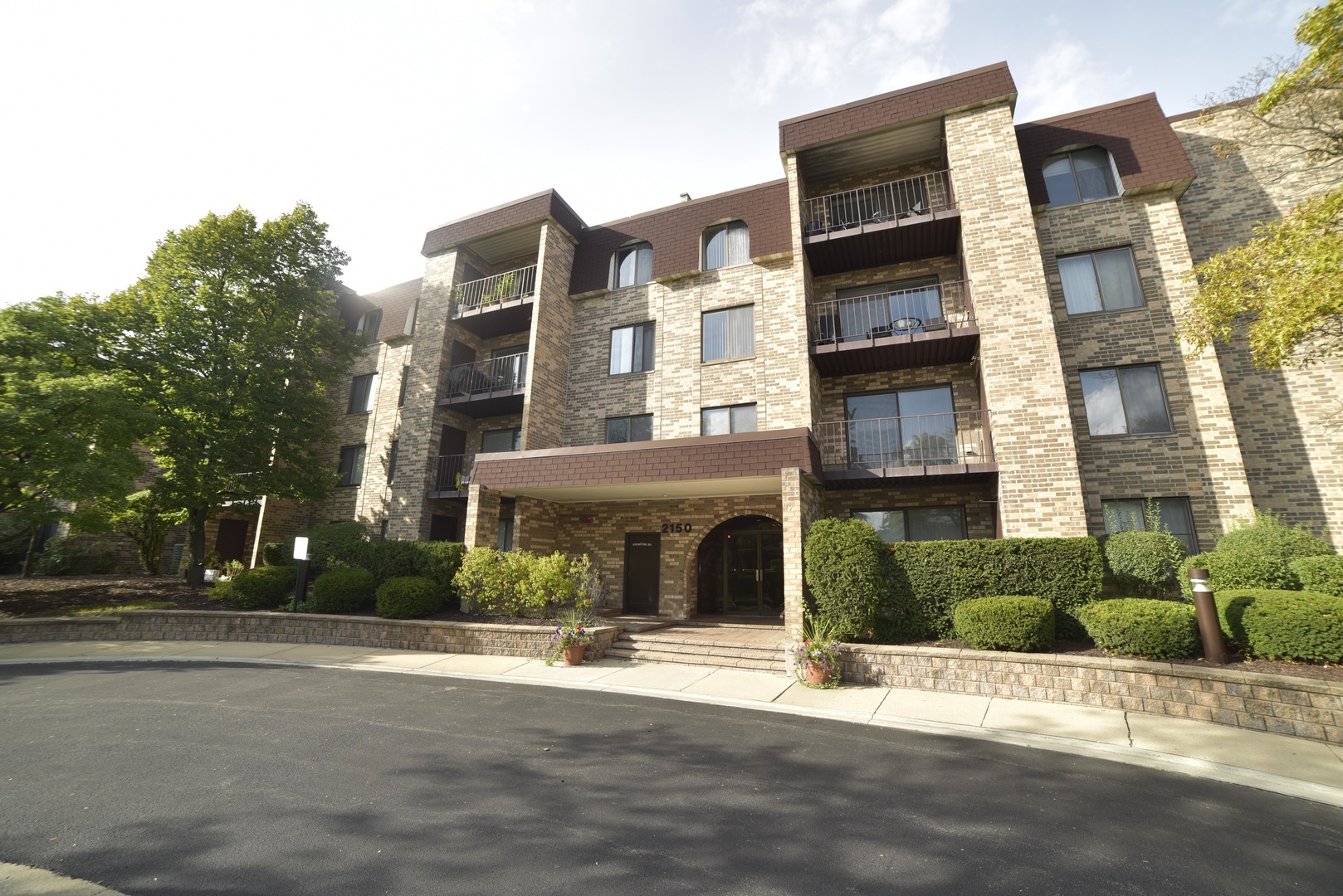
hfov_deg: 104.2
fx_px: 522
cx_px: 672
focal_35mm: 14
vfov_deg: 81.3
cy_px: 448
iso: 100
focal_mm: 14
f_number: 5.6
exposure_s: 1/200
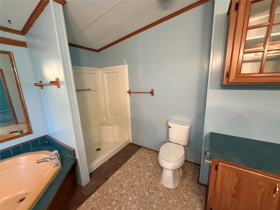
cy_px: 105
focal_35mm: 14
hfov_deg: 102.1
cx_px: 140
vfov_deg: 85.7
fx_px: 113
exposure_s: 1/60
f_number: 2.2
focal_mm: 2.22
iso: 800
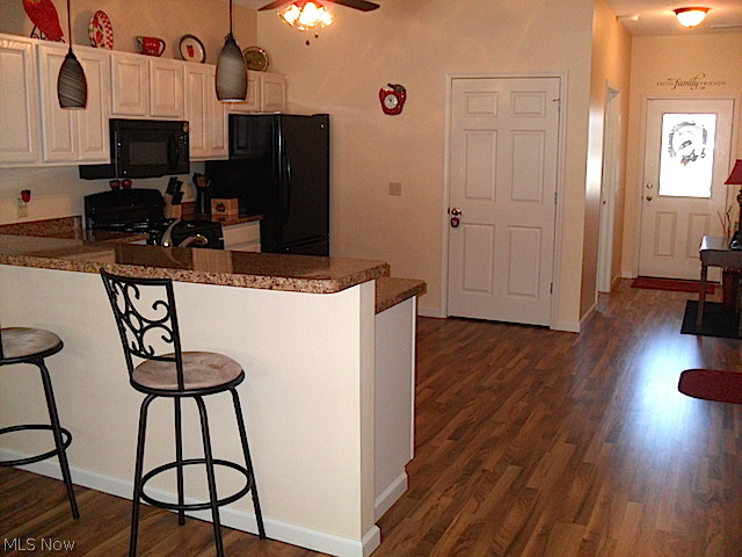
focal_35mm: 35
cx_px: 371
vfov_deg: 40.7
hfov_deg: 52.6
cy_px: 278
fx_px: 750
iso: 200
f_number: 3
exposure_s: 1/45
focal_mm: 6.3
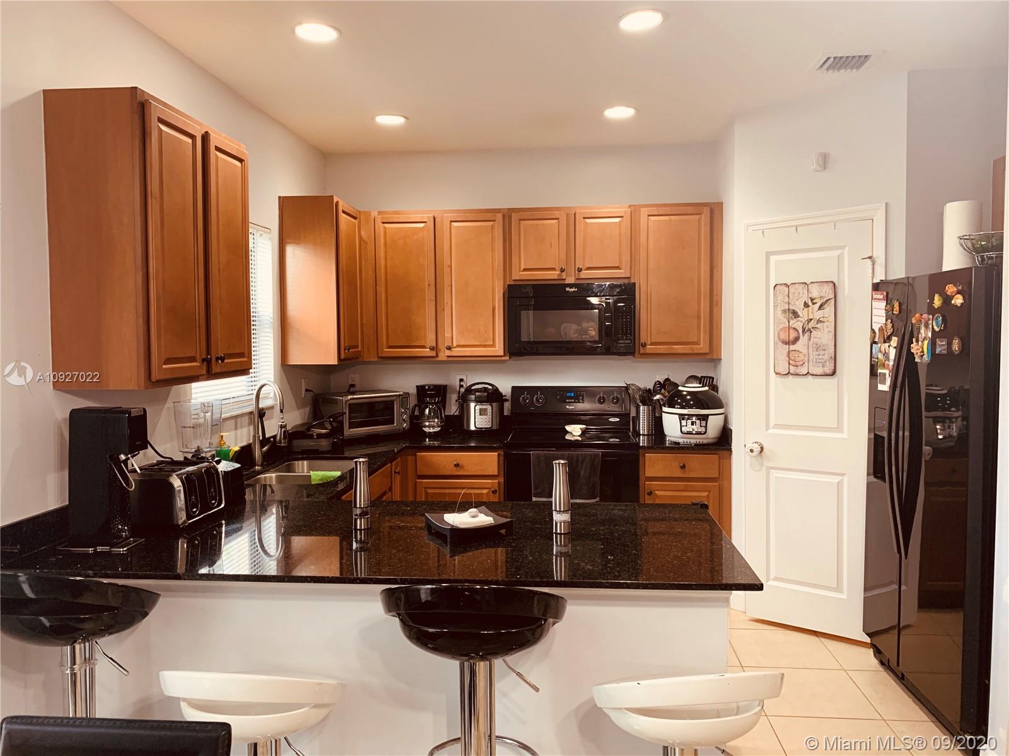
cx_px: 504
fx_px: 758
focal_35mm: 26
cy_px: 378
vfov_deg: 53.1
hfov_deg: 67.3
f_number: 1.8
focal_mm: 4.25
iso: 160
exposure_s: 1/60
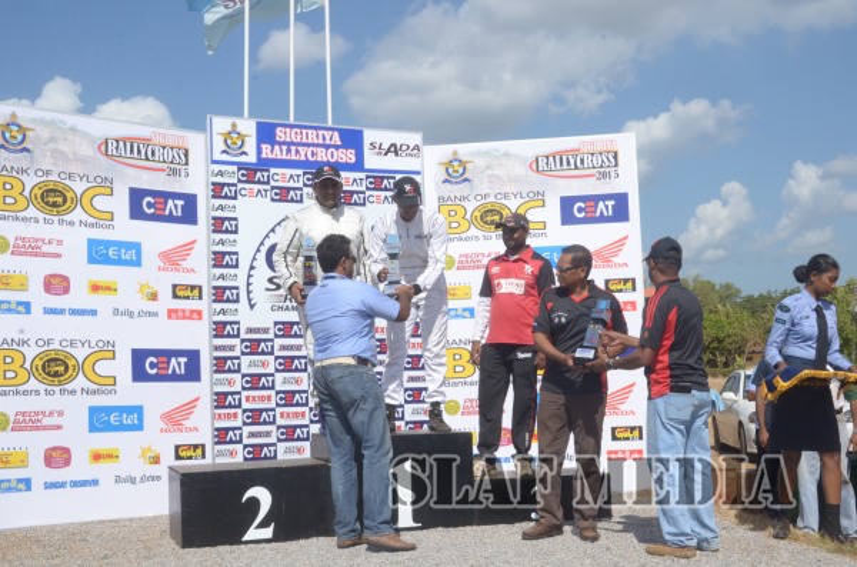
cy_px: 284
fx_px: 1104
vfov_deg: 28.8
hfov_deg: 42.4
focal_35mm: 46
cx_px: 428
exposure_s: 1/200
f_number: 16
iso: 320
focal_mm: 31
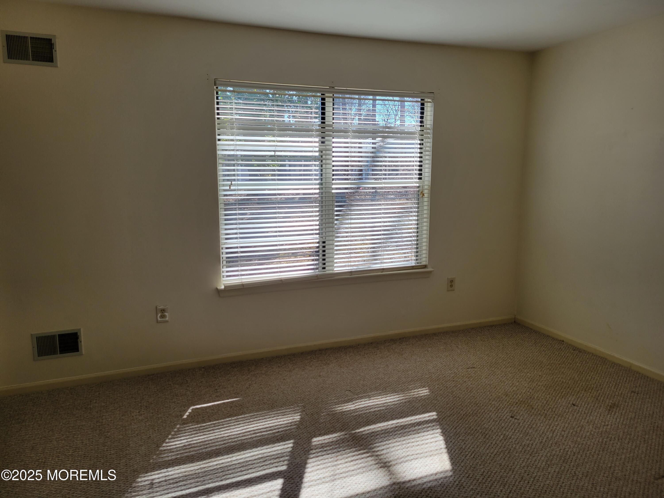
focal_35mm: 26
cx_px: 332
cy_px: 249
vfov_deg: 53.1
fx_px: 499
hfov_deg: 67.3
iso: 40
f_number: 1.8
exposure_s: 1/365
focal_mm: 5.4
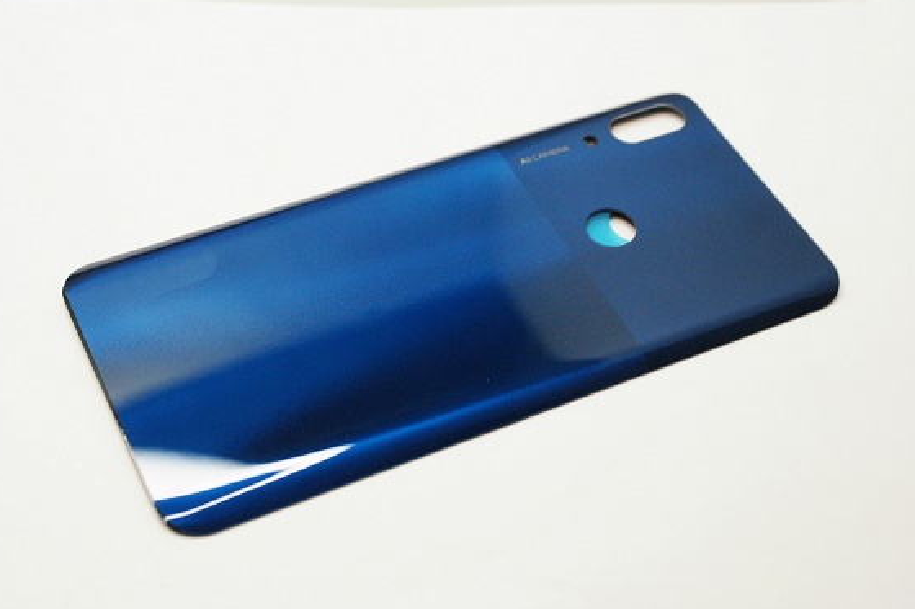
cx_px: 452
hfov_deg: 36.6
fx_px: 1385
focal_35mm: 55
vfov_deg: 24.8
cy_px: 306
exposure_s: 1/320
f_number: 5.6
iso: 1600
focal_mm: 35
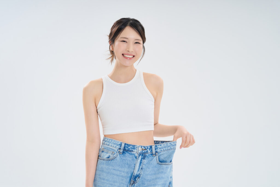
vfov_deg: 10.2
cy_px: 94
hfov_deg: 15.2
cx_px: 140
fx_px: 1050
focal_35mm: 135
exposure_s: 1/160
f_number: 6.3
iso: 400
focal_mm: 135
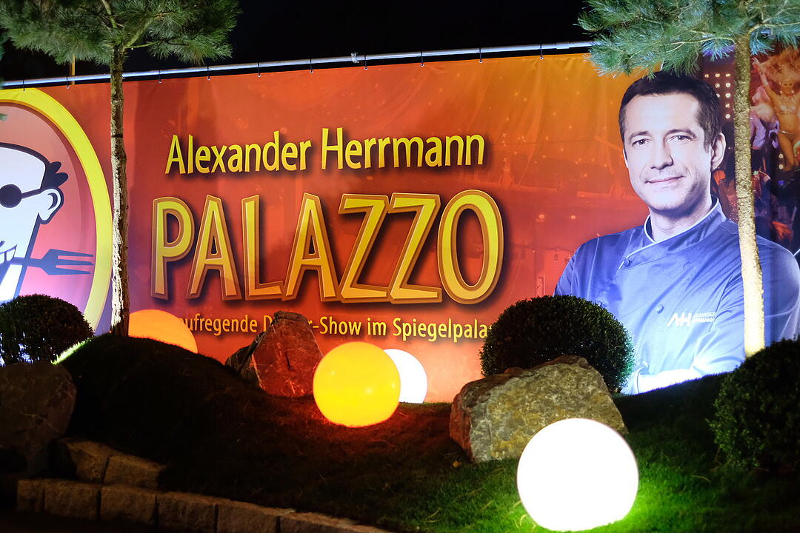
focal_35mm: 53
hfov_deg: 37.5
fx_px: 1178
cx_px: 400
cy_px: 266
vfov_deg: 25.5
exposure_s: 1/85
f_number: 1.6
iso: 3200
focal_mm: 35
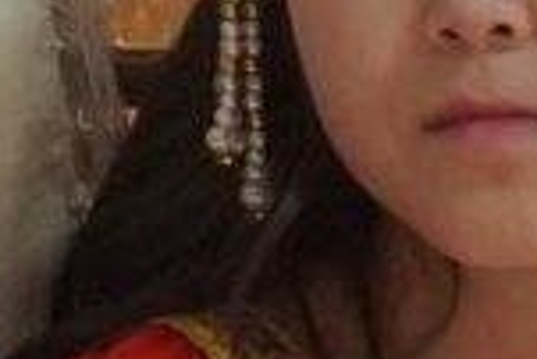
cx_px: 1583
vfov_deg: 1.7
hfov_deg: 2.4
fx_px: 12437
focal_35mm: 833
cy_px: 224
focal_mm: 70
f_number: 4.5
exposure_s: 1/160
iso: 4000
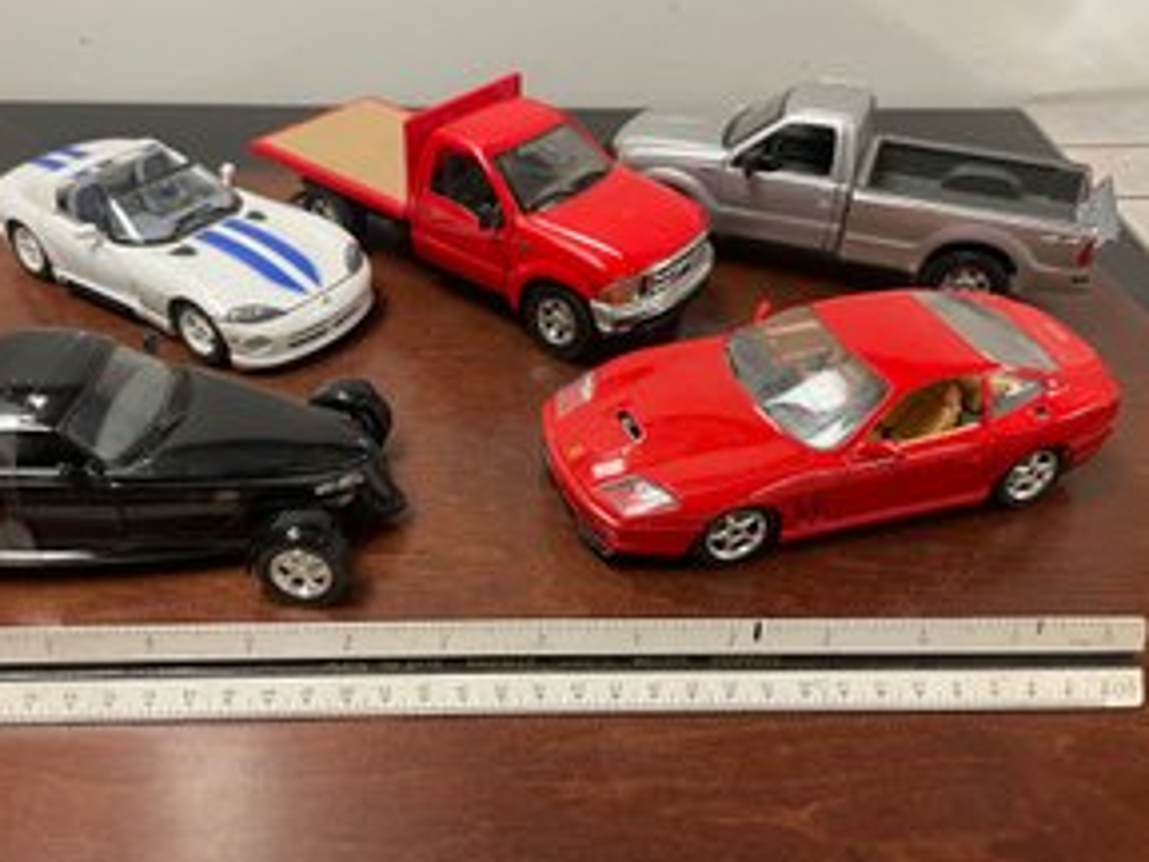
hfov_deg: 58.2
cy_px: 381
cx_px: 509
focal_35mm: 31
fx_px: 1029
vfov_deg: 45.4
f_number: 1.6
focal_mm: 4.2
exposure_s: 1/60
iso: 160
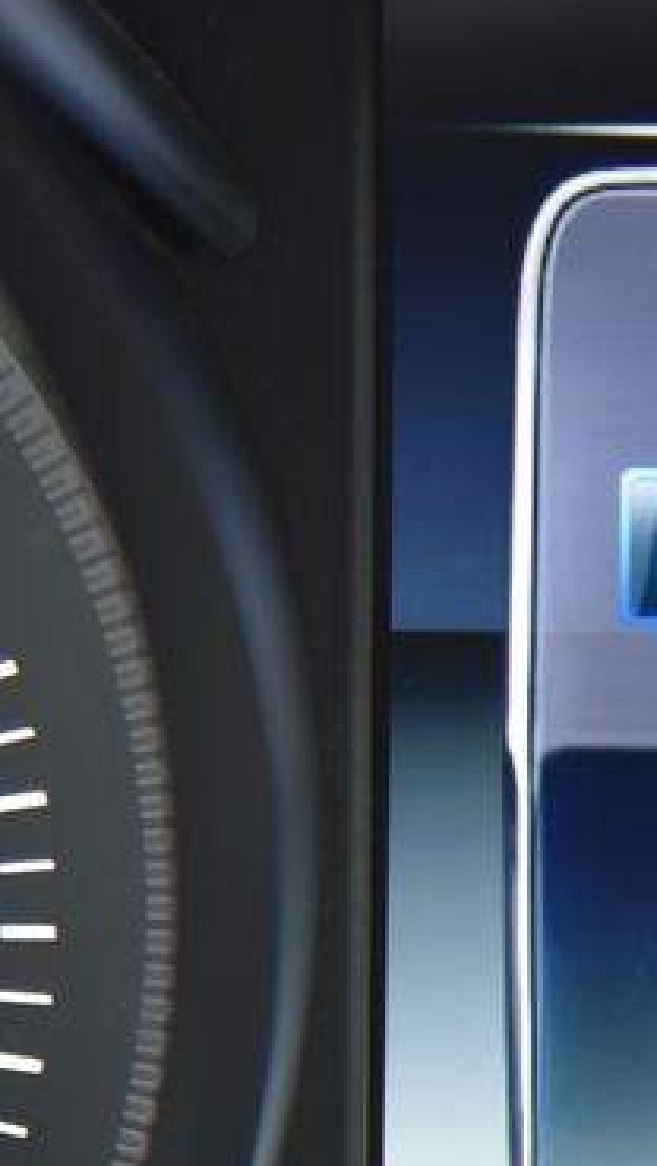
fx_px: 10792
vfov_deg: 6.2
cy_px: 667
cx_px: 1112
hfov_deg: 3.5
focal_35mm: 349
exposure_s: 1/25
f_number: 4
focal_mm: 120
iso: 500
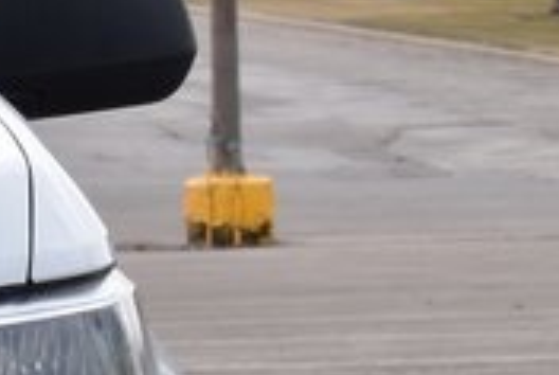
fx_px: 7046
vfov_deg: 3.0
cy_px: 602
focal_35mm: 453
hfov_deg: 4.4
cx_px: -915
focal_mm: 52
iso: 400
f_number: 10
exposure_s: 1/200
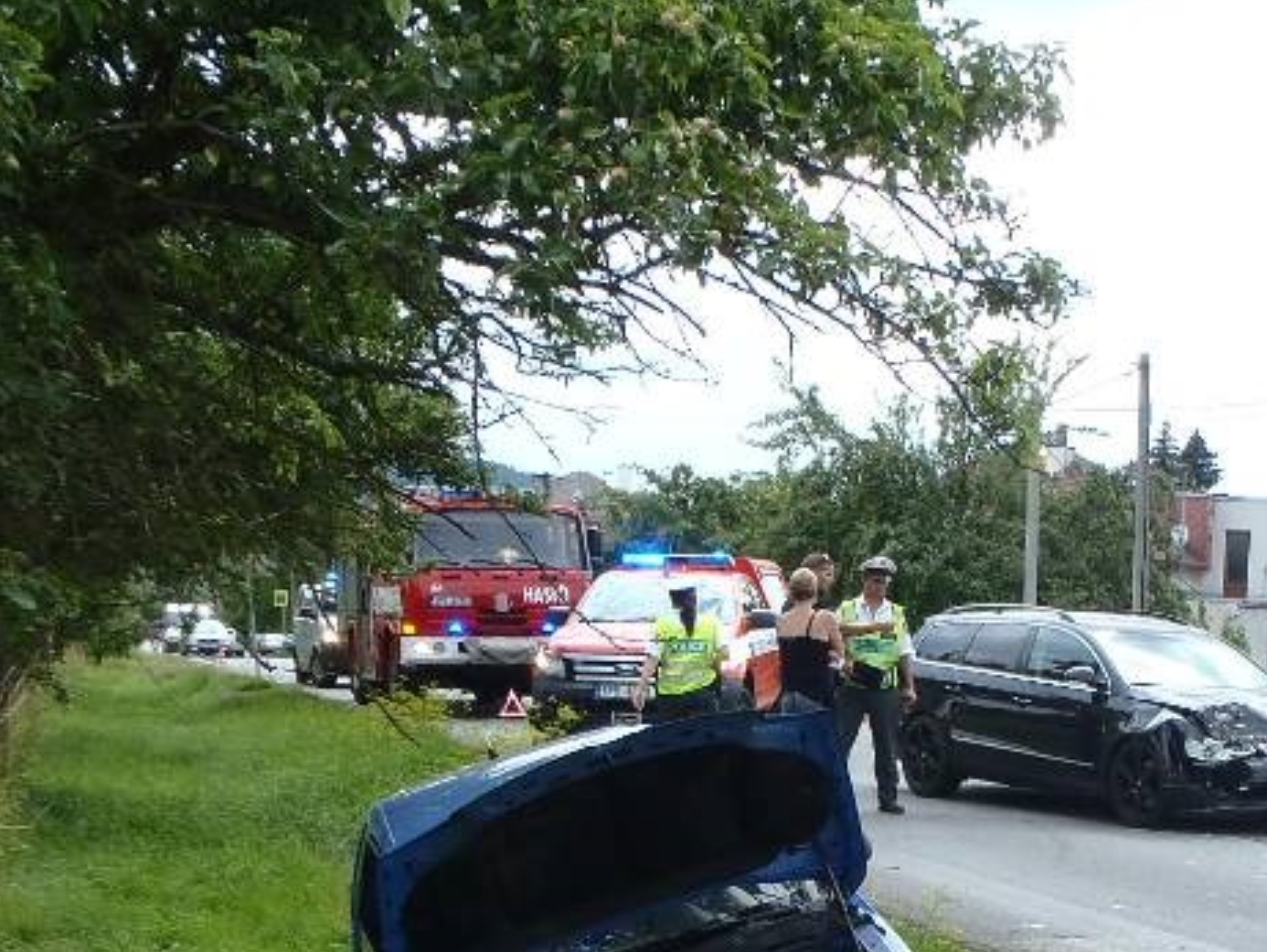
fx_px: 2270
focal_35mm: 62
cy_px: 996
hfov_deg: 30.3
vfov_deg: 22.6
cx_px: 1053
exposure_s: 1/250
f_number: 3.9
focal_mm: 5
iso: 80
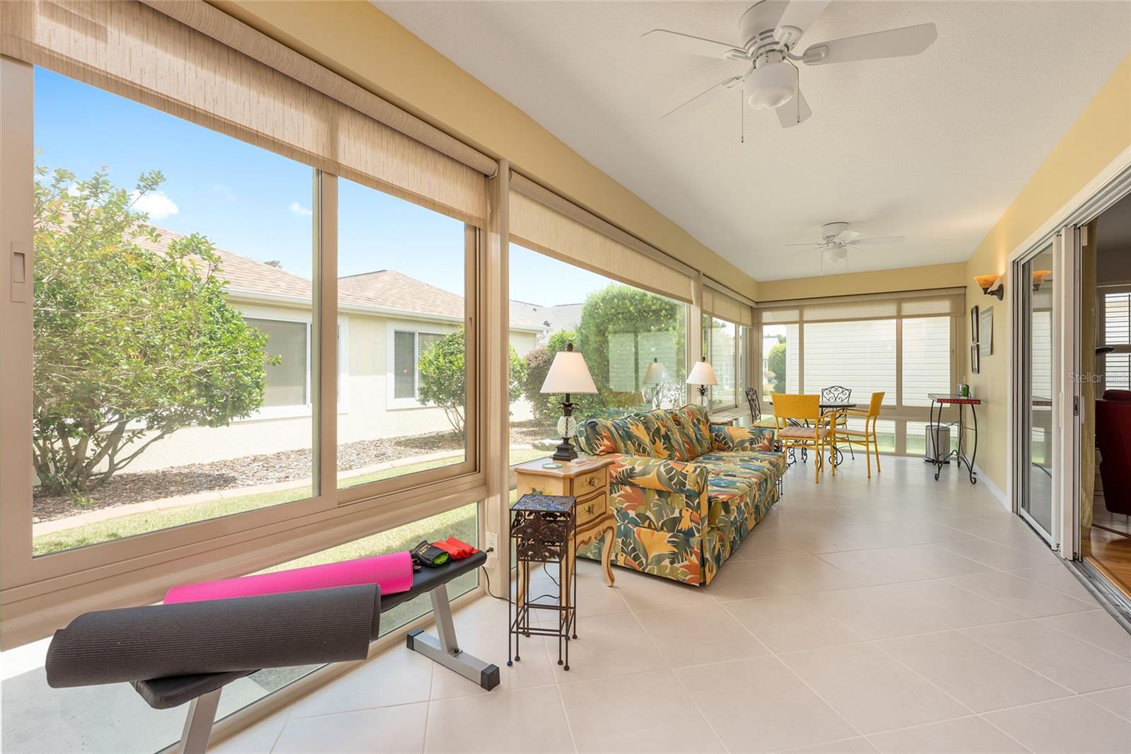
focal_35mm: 15
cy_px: 377
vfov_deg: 77.3
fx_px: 471
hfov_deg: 100.4
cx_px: 566
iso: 100
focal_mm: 15
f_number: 7.1
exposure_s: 1/20
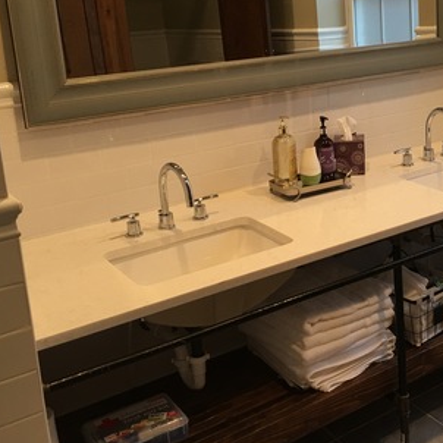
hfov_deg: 32.2
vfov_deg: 33.2
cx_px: 377
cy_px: 155
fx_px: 738
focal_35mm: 51
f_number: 2.2
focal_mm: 4.15
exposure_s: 1/15
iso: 32
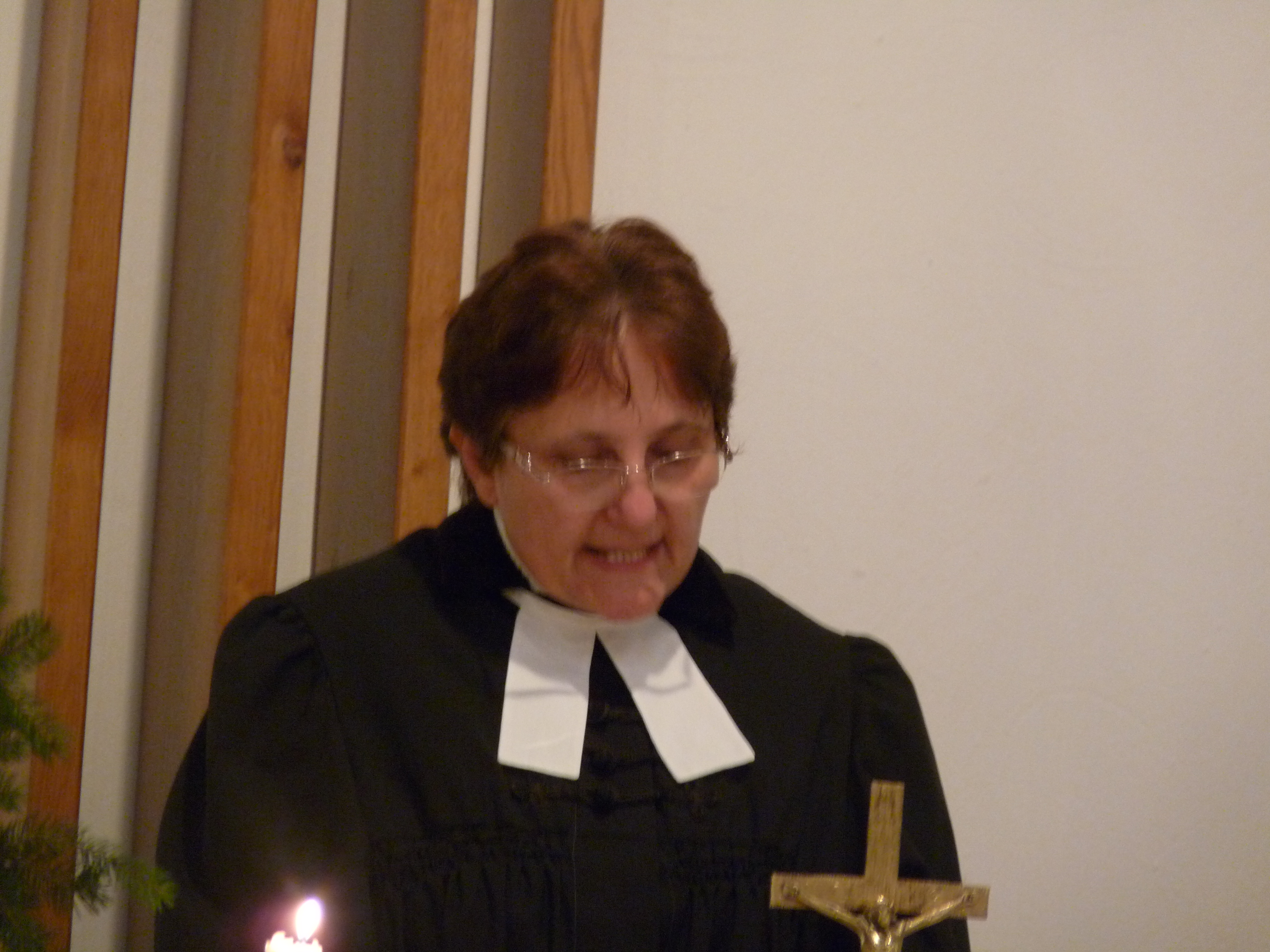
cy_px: 476
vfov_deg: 5.1
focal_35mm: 293
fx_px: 10750
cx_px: 635
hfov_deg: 6.8
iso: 400
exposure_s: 1/8
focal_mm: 52.1
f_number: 3.7
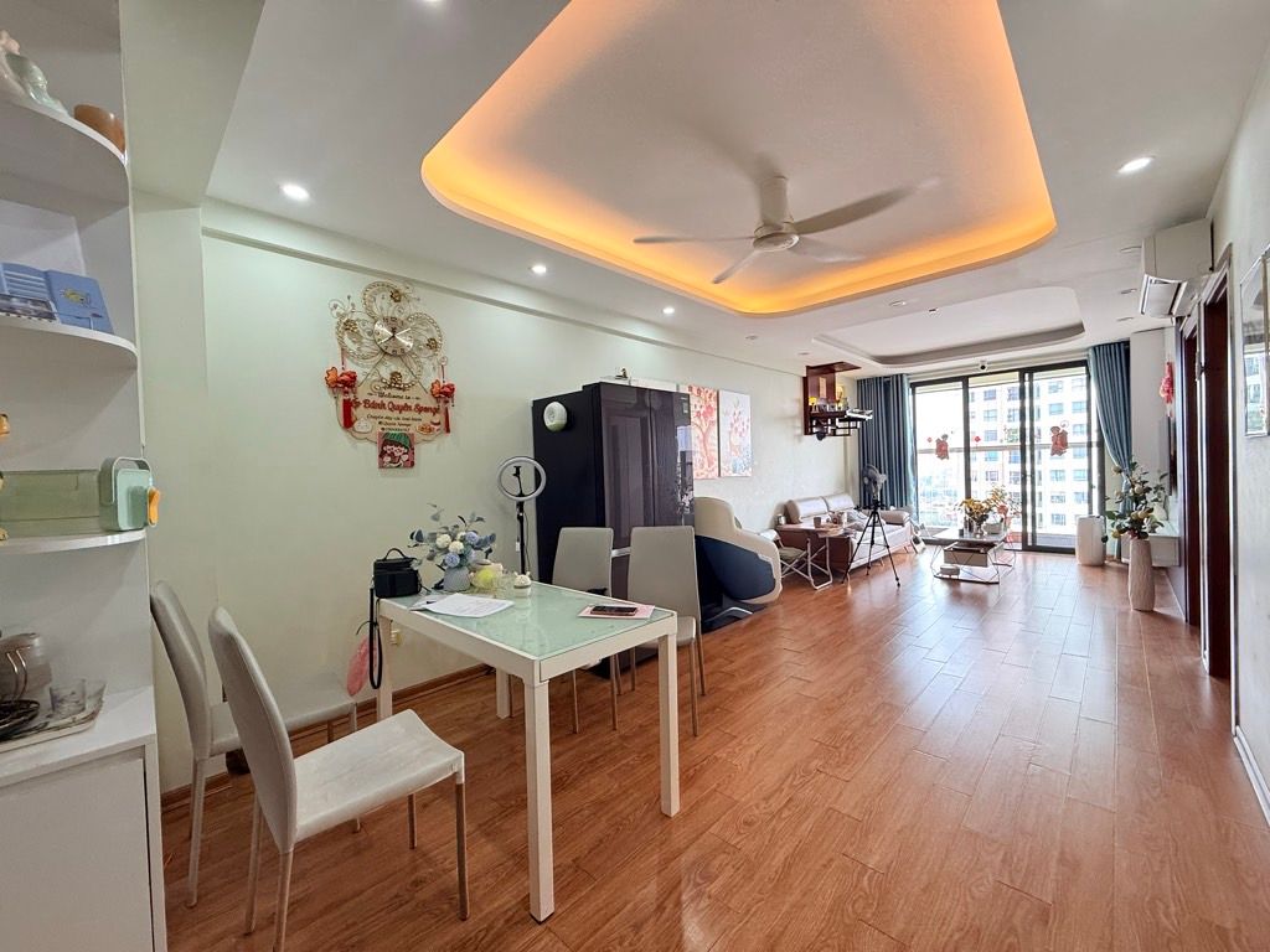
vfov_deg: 85.7
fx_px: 514
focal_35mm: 14
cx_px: 635
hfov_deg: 102.1
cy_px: 476
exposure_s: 1/100
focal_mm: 2.22
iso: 125
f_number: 2.2
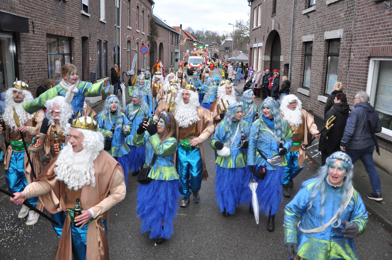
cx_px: 196
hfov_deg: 59.6
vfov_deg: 41.6
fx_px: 343
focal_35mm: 32
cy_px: 130
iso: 640
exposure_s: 1/125
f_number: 3.8
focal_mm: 21
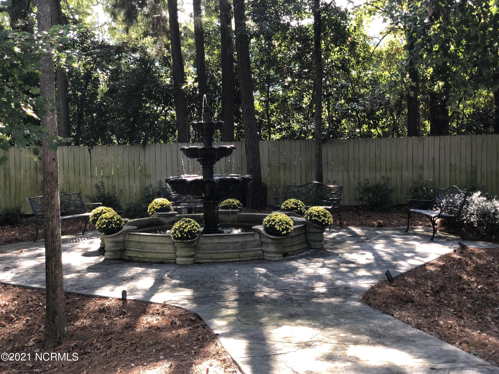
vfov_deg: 28.0
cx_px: 250
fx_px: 750
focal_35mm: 52
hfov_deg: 36.8
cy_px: 187
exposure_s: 1/60
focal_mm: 6
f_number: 2.4
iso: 32
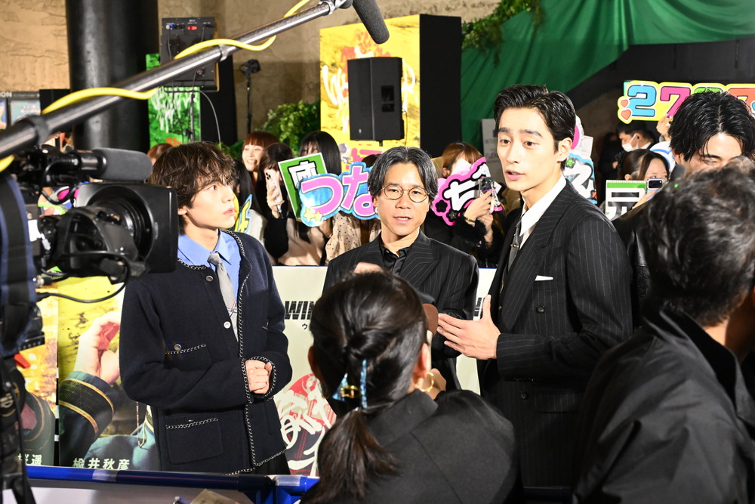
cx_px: 378
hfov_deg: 41.9
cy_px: 252
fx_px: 986
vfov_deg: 28.7
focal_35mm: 47
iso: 6400
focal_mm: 47
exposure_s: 1/160
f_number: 6.3
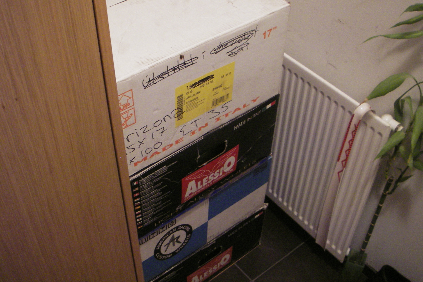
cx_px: 219
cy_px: 149
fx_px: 505
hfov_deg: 45.4
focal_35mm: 43
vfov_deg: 31.2
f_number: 3.3
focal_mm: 6.3
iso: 200
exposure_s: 1/4
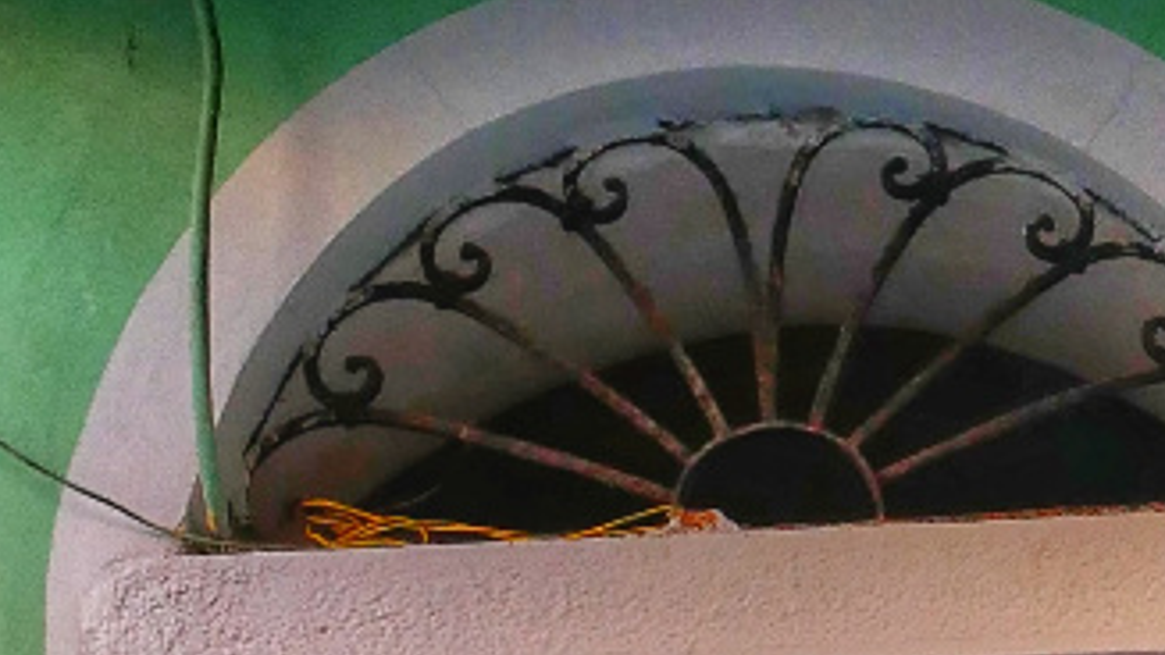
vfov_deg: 9.5
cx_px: 1071
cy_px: 445
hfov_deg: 16.5
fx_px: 3954
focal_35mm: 128
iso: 500
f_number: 7.1
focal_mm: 12
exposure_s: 1/60
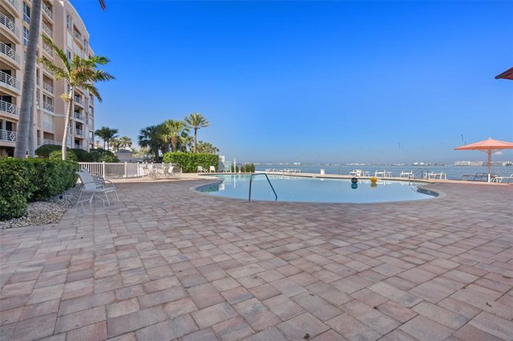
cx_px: 256
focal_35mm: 17
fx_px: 242
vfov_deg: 70.4
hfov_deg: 93.3
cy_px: 170
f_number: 8
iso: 320
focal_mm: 17
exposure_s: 1/30
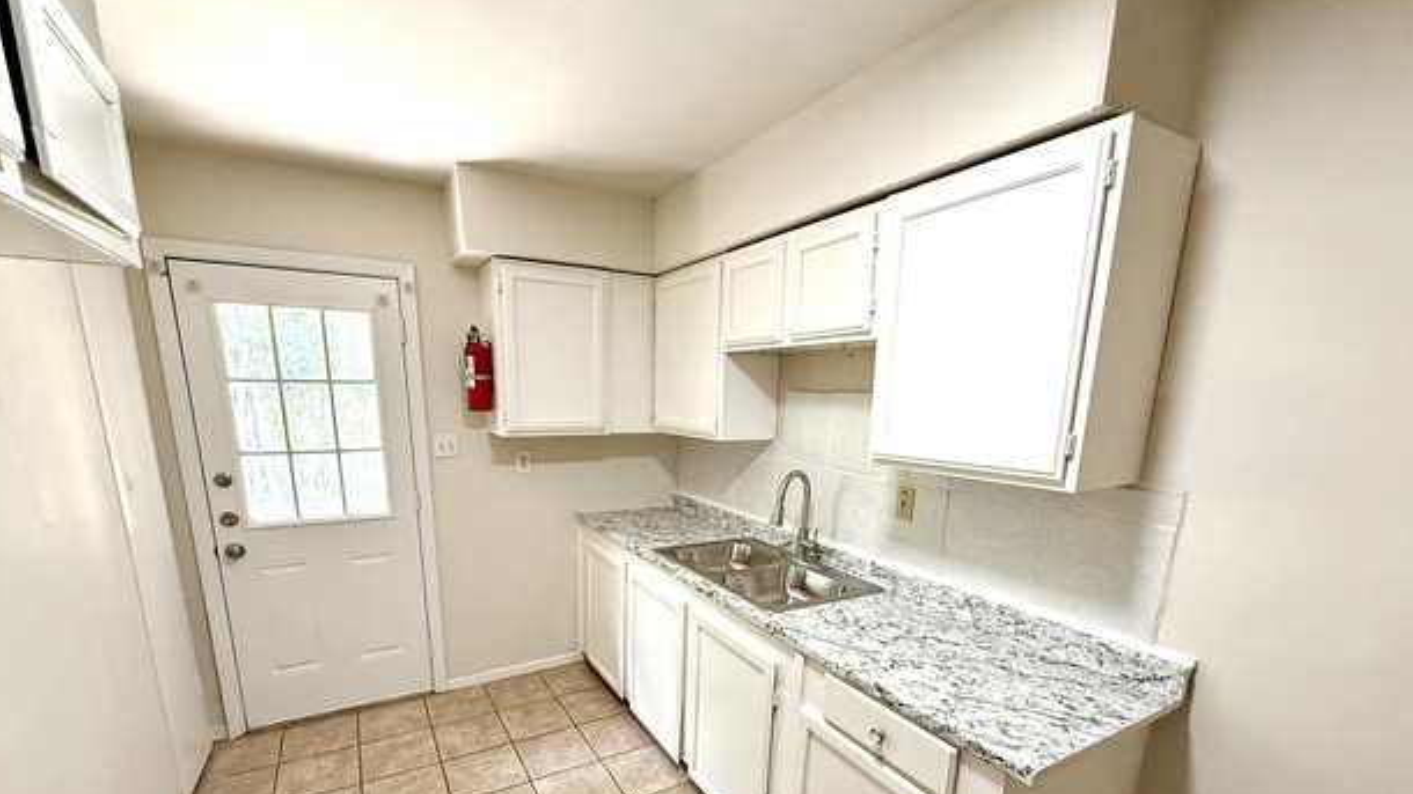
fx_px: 599
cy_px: 528
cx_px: 676
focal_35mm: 16
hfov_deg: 99.3
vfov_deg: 65.3
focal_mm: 2.22
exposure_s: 1/120
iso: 320
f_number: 2.2
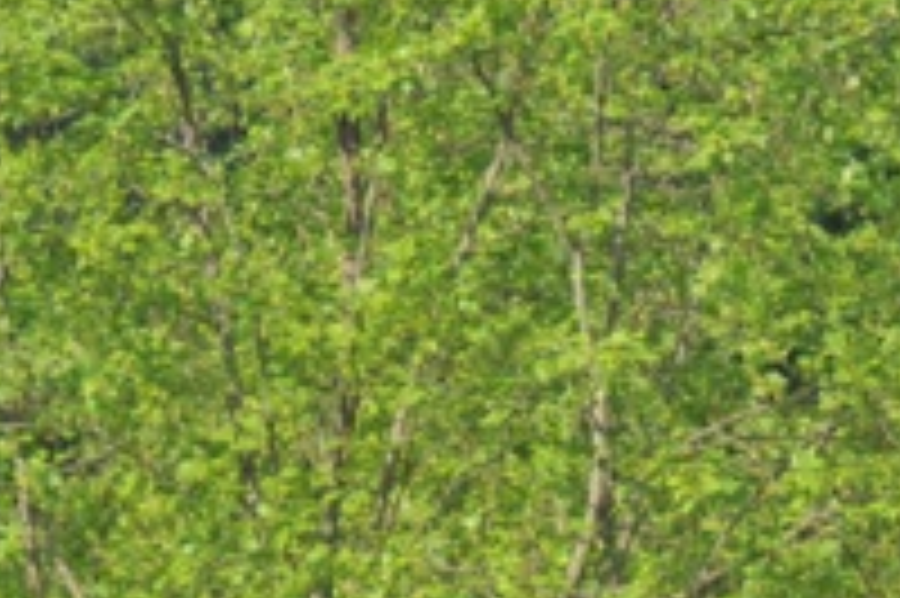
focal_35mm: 690
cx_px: -81
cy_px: 935
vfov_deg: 2.0
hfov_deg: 3.0
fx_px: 17235
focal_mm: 90
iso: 320
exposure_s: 1/640
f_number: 5.3
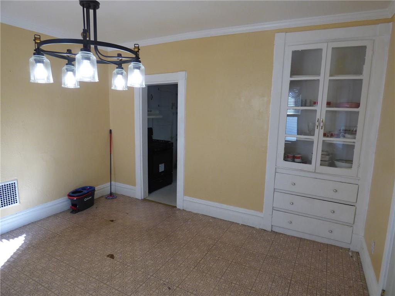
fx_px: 228
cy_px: 148
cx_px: 198
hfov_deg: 81.7
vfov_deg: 66.0
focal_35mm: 20
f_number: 2.8
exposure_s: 1/60
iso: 200
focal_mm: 3.58
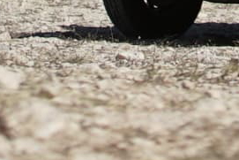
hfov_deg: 5.5
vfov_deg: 3.7
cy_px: -61
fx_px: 2444
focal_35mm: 368
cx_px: 387
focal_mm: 35
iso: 100
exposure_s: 1/8000
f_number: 1.7
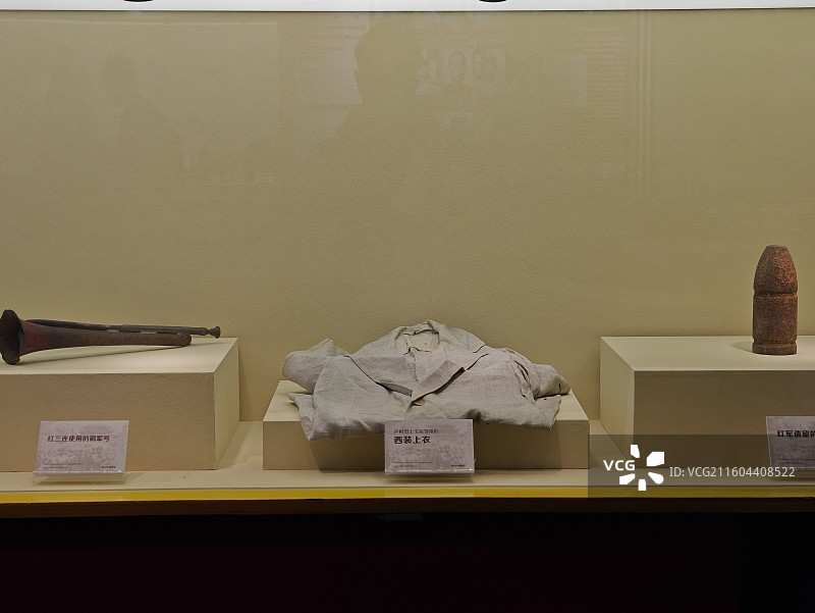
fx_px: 1649
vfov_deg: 21.0
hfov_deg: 27.8
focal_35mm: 70
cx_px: 408
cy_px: 306
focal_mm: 13.3
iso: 80
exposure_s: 1/100
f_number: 2.6
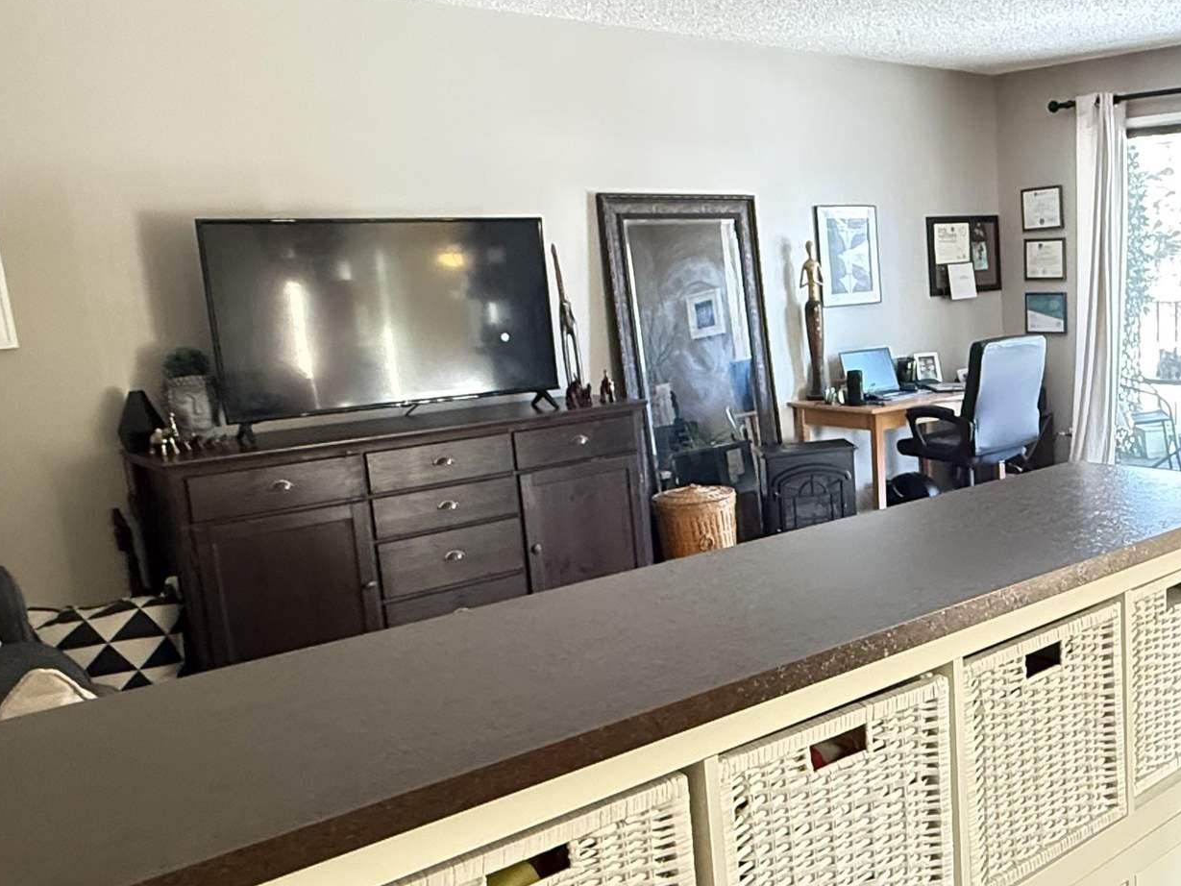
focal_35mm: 35
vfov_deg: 40.7
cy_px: 471
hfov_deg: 49.0
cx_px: 975
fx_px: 1194
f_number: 2.2
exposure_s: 1/60
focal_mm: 2.22
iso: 1000
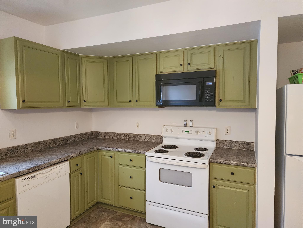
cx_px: 152
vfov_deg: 58.9
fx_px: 201
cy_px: 114
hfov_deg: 73.9
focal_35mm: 23
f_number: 1.8
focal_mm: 6.4
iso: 800
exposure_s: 1/120
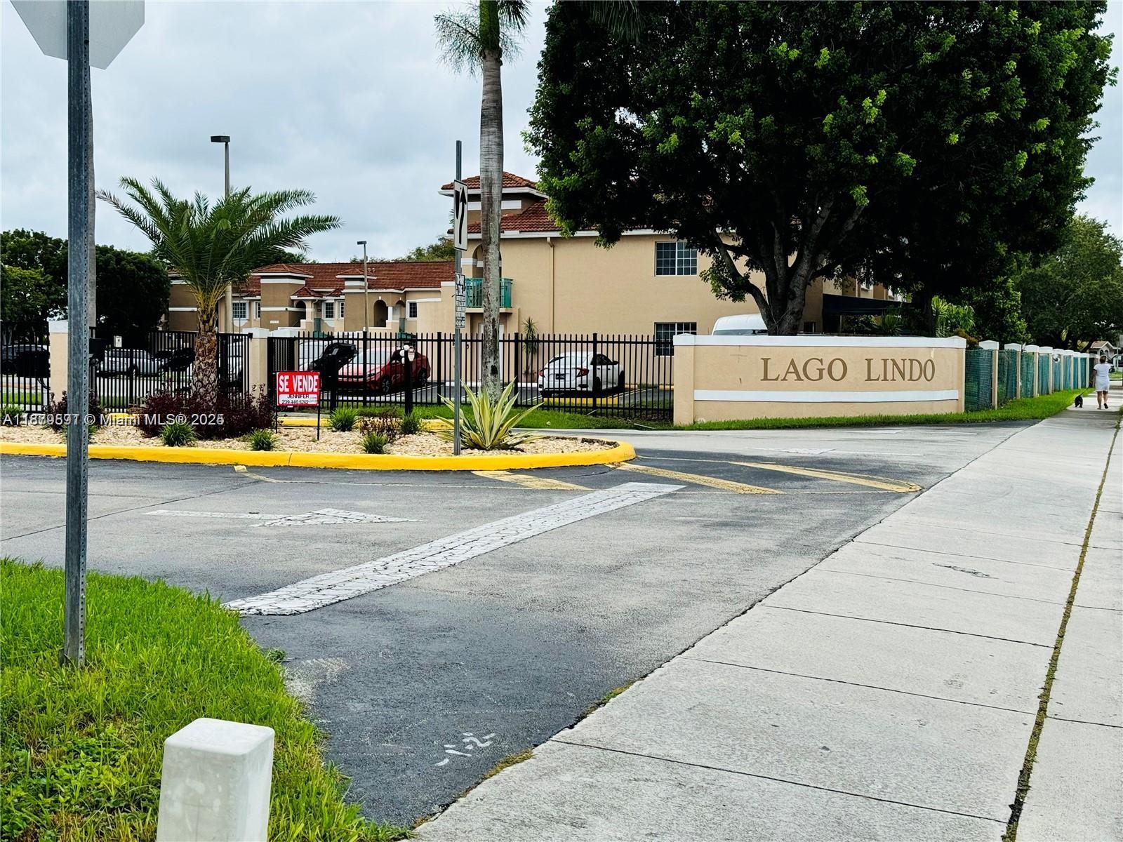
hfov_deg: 39.7
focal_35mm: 48
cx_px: 562
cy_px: 421
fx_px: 1557
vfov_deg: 30.3
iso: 64
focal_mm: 6.76
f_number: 1.78
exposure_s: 1/2959
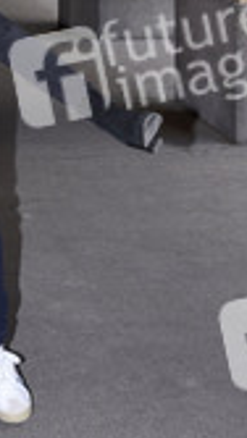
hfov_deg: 9.5
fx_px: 1455
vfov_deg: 16.5
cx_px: -95
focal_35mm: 125
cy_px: -66
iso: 400
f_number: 11
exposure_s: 1/160
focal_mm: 50
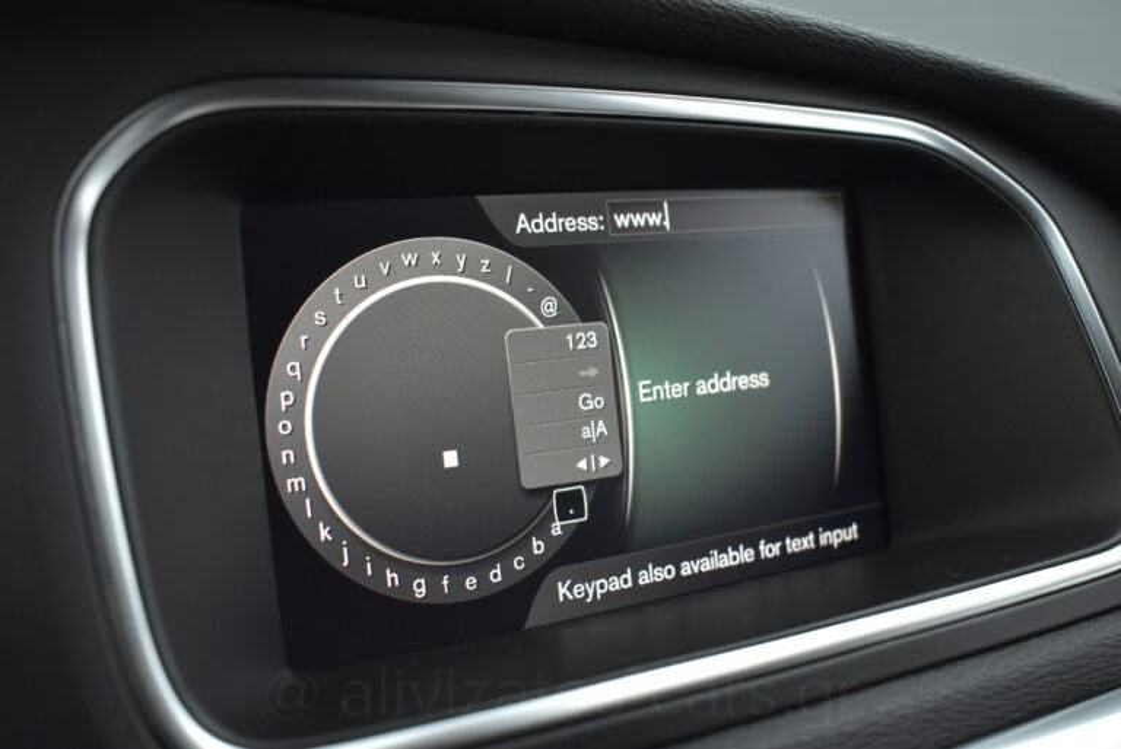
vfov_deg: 35.5
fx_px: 1168
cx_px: 560
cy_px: 374
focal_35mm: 38
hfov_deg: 51.3
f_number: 4
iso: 1600
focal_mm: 25
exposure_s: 1/125
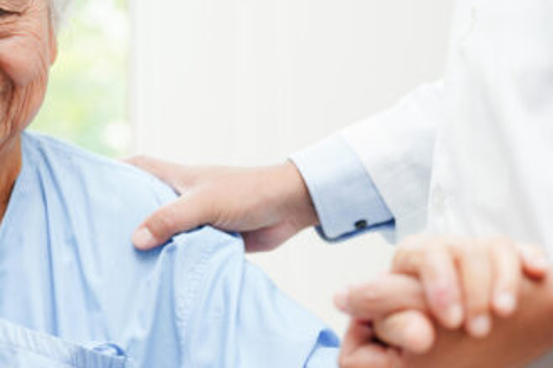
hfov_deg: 21.4
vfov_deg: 14.4
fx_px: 1459
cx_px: 229
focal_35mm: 95
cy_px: 181
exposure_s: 1/200
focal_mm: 50
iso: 100
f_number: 2
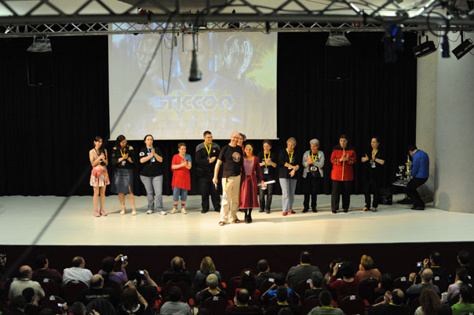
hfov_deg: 28.9
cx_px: 237
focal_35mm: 70
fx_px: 921
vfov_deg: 19.4
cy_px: 158
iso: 5000
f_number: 3.5
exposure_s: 1/125
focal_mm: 70
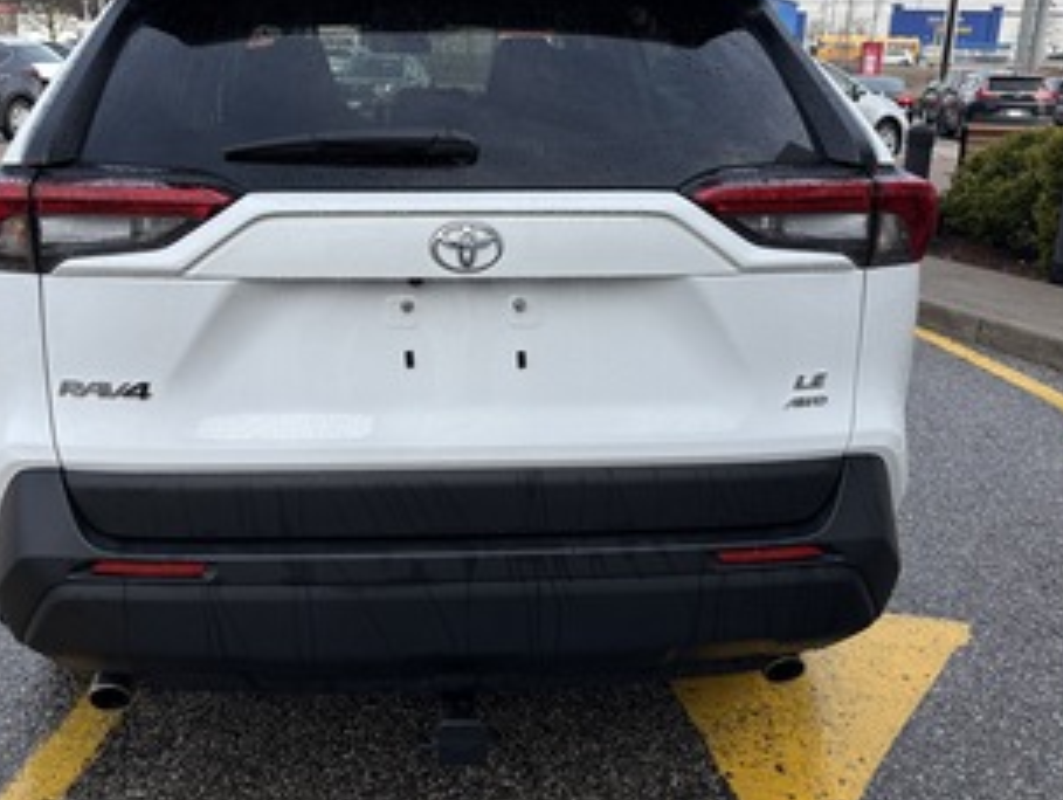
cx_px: 449
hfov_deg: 51.1
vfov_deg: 39.4
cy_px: 293
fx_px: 1107
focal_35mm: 36
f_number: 1.6
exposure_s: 1/1812
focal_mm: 5.96
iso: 50
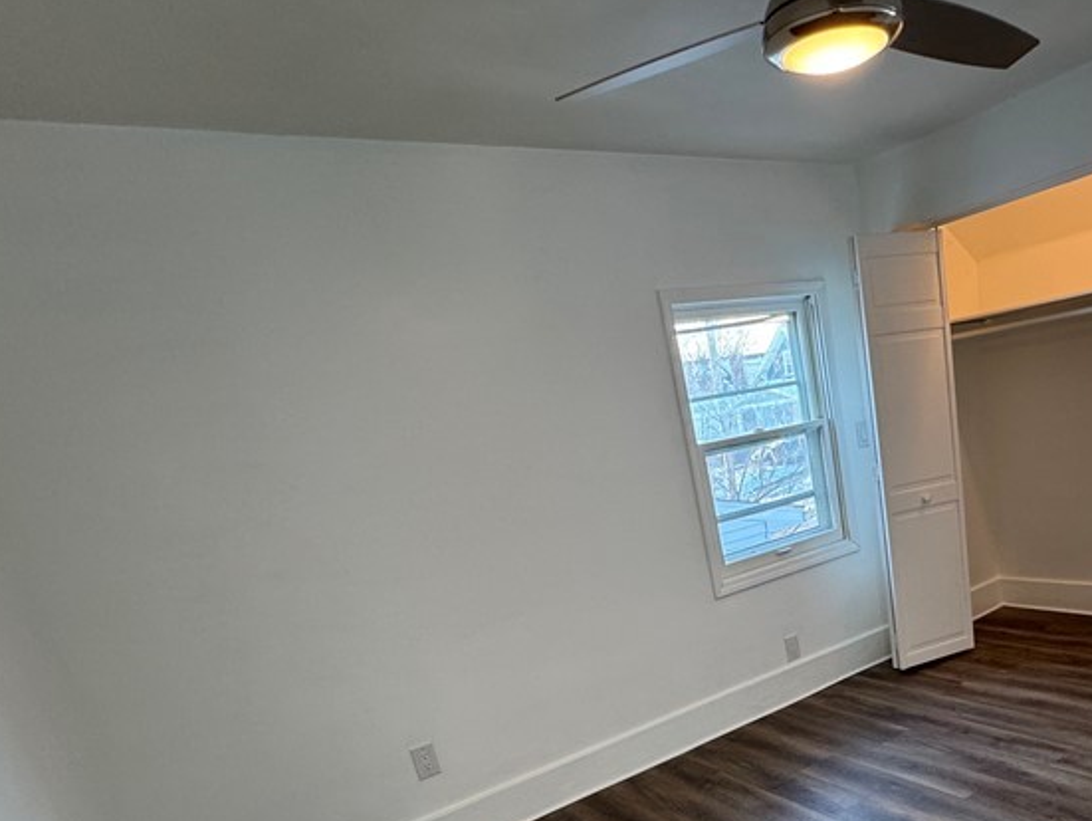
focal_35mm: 26
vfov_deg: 50.0
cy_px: 656
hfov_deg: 64.7
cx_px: 765
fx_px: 821
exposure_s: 1/60
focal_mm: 2.22
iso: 160
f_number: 2.2
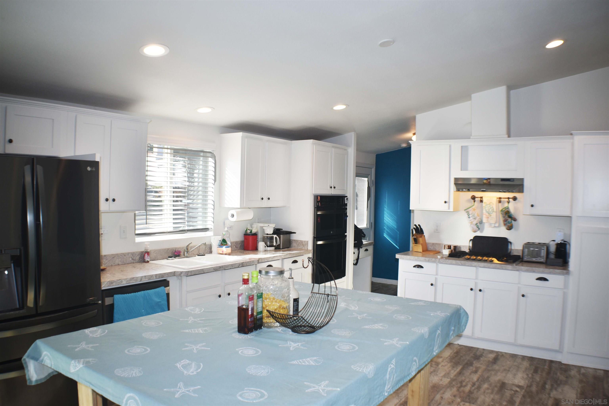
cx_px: 304
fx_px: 584
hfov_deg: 55.1
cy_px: 203
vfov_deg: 38.4
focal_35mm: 34
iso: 100
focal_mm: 23
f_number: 5
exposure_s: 1/100
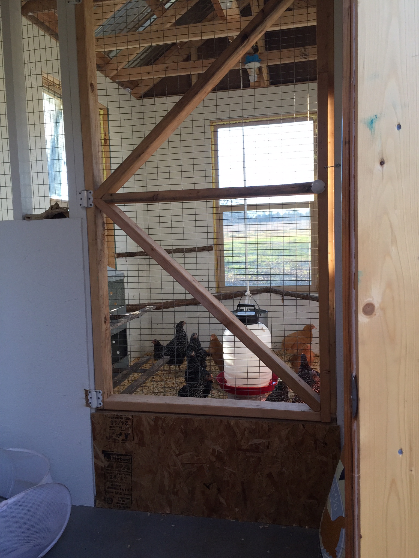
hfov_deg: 48.2
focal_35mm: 29
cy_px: 279
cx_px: 210
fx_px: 468
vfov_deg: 61.7
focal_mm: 4.15
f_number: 2.2
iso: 64
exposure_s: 1/120
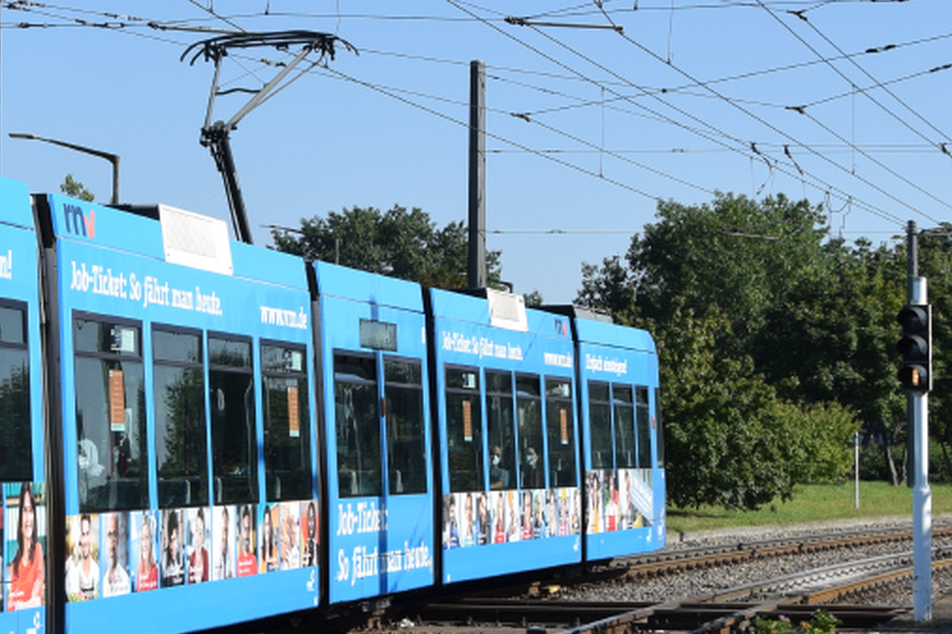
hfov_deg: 18.8
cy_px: 264
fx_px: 2855
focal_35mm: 108
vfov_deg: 12.7
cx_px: 246
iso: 200
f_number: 9
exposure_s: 1/500
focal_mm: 28
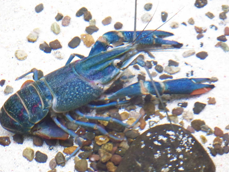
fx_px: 1780
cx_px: 114
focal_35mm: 269
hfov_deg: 7.4
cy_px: 85
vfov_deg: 5.5
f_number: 3.6
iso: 400
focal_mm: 42.1
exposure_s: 1/13
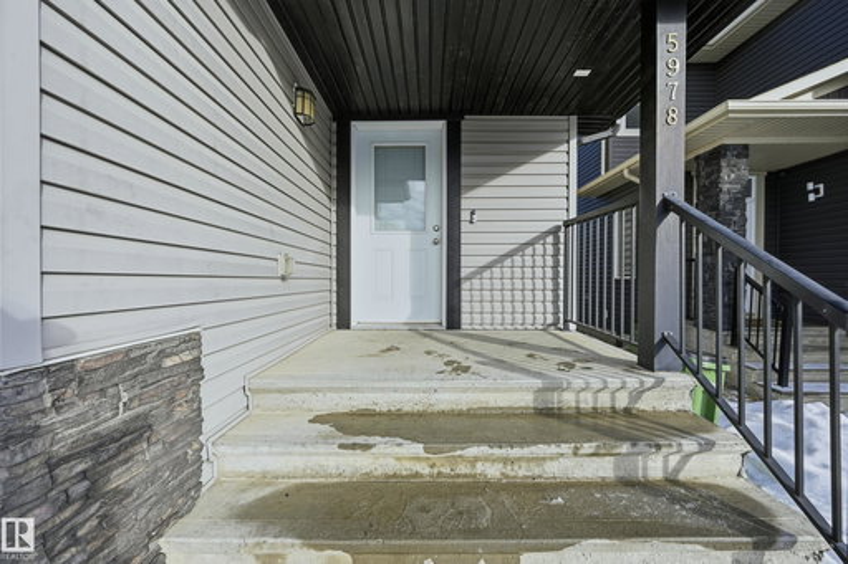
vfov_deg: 81.2
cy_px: 282
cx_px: 424
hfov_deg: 104.3
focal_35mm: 14
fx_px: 330
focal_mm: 14
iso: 100
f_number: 8
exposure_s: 1/1000
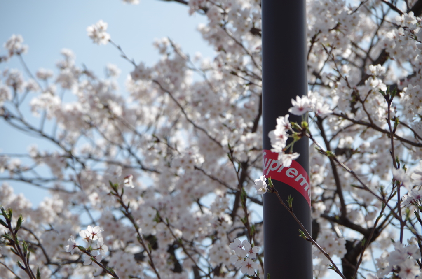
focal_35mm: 202
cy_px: 140
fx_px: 2363
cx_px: 211
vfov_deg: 6.8
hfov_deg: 10.2
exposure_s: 1/500
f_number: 5.6
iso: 100
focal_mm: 135
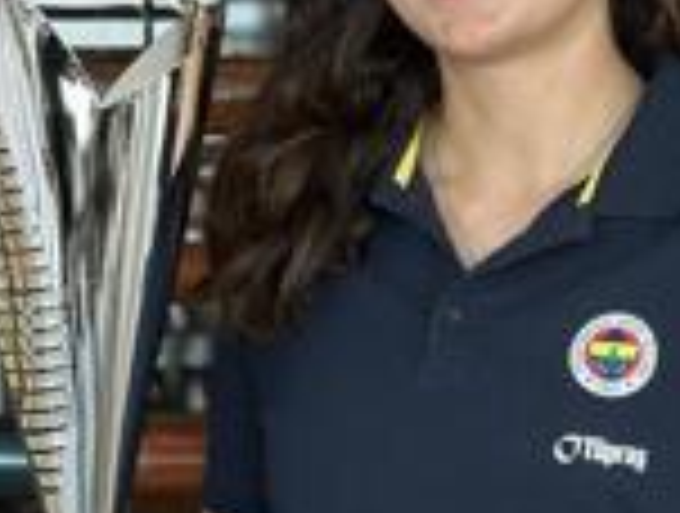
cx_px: 423
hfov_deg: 11.4
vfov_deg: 8.6
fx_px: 3407
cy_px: 378
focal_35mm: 173
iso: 64
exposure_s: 1/133
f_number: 1.78
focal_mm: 6.86
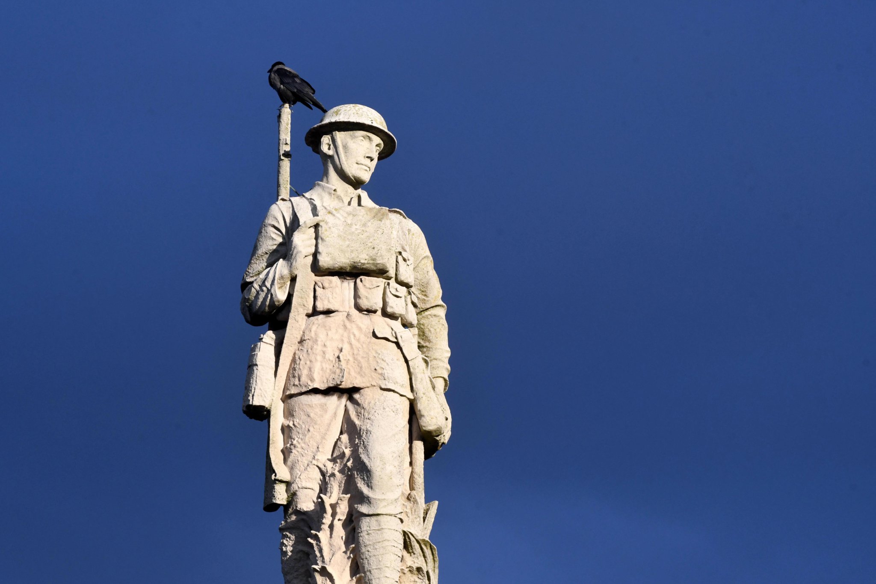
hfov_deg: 6.9
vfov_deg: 4.6
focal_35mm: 300
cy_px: 292
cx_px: 438
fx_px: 7299
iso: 1000
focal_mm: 200
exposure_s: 1/500
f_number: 11
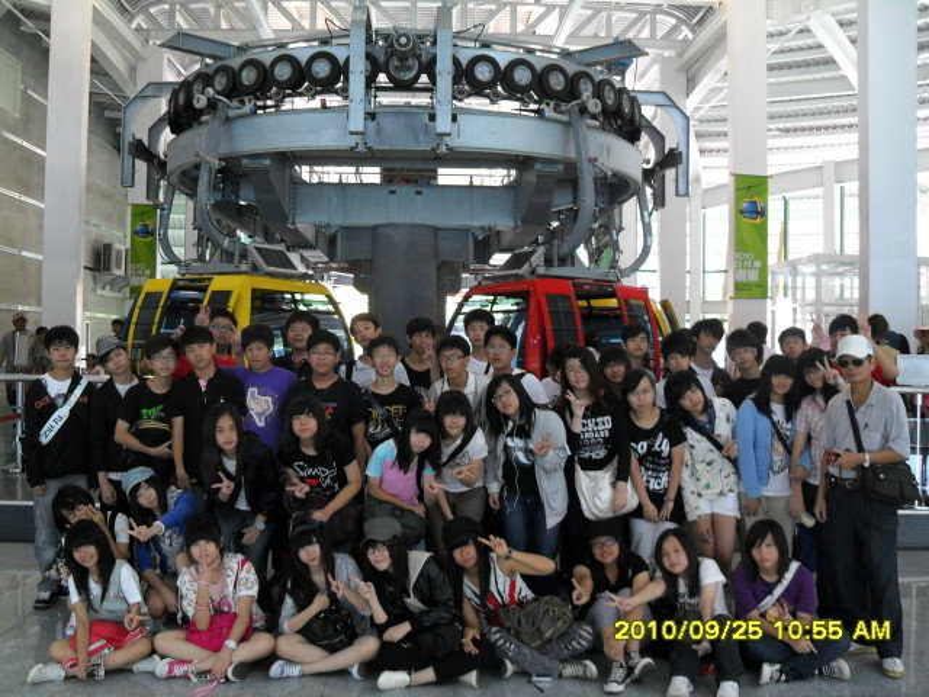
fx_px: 939
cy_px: 348
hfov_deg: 52.6
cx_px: 464
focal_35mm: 35
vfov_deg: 40.7
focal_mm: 6.2
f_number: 2.8
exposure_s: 1/45
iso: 120
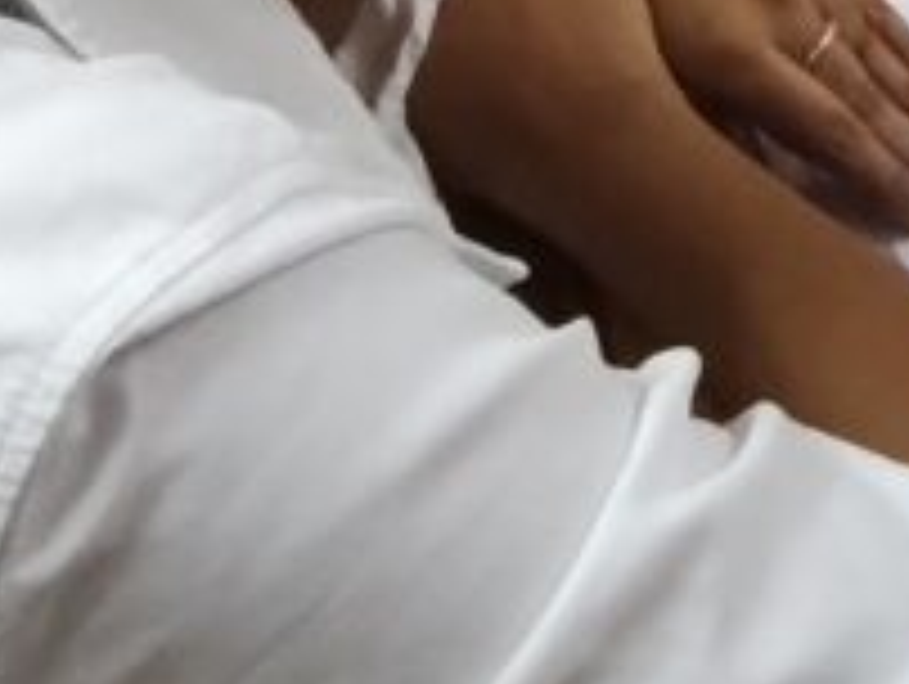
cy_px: -594
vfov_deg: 15.4
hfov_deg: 22.1
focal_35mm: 81
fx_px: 2130
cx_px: 1120
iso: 672
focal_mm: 1.66
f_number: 2.2
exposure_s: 1/33.3
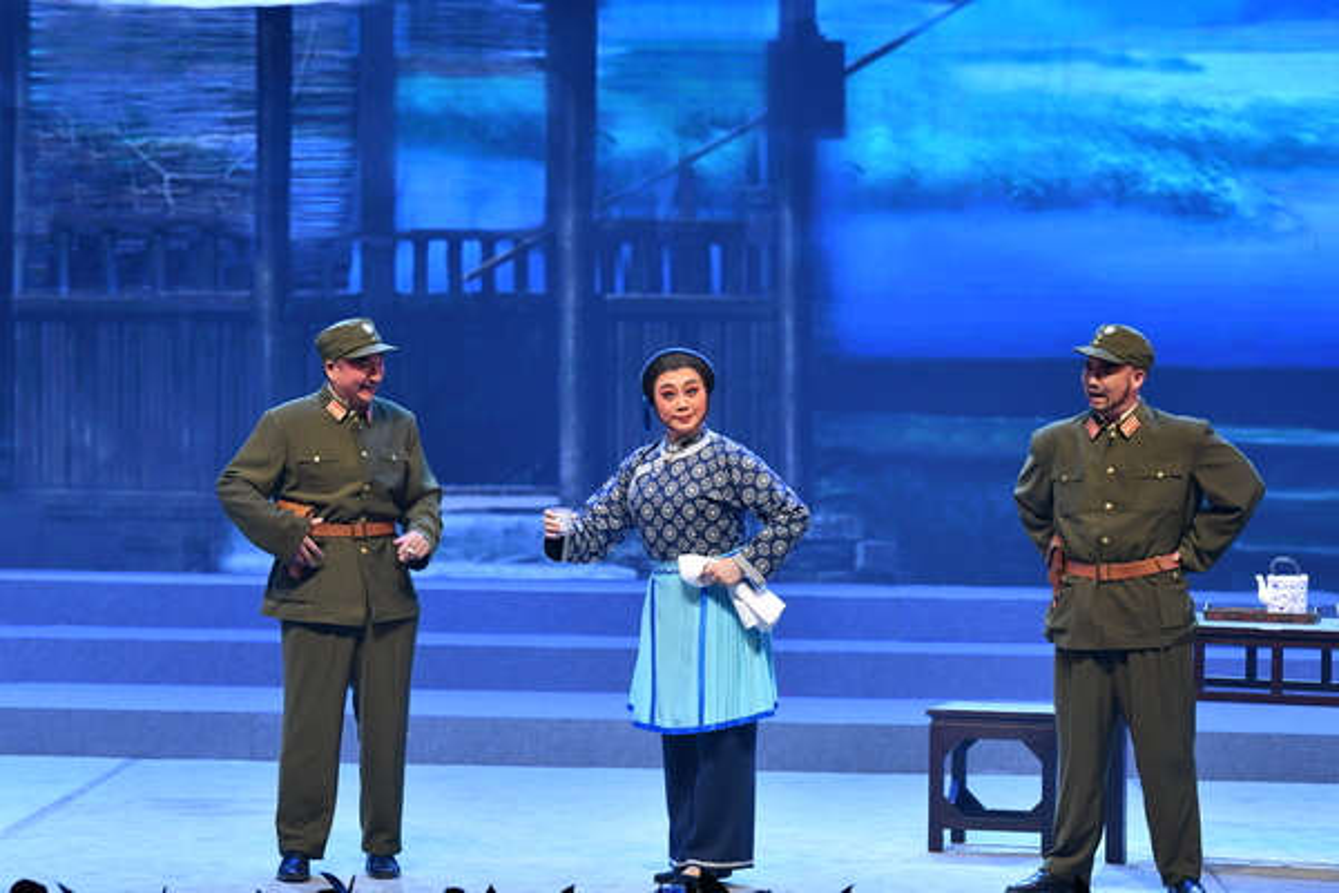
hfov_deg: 15.8
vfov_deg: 10.5
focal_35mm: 130
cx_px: 670
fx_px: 4835
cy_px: 446
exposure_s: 1/125
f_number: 5.6
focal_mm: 130
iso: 1000
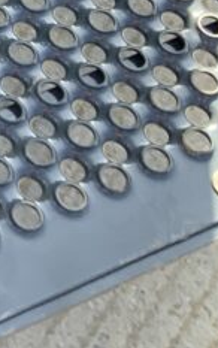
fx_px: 1281
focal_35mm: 135
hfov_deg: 7.9
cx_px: -506
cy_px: -197
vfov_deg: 14.3
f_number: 1.8
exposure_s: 1/192
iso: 16
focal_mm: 3
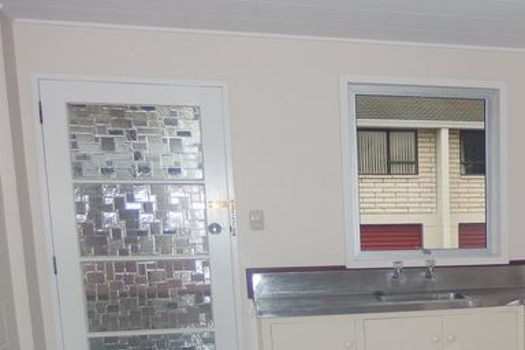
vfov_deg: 25.0
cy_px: 329
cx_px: 513
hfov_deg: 35.0
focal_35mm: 52
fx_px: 758
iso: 100
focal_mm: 4.7
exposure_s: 1/2000
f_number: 1.8
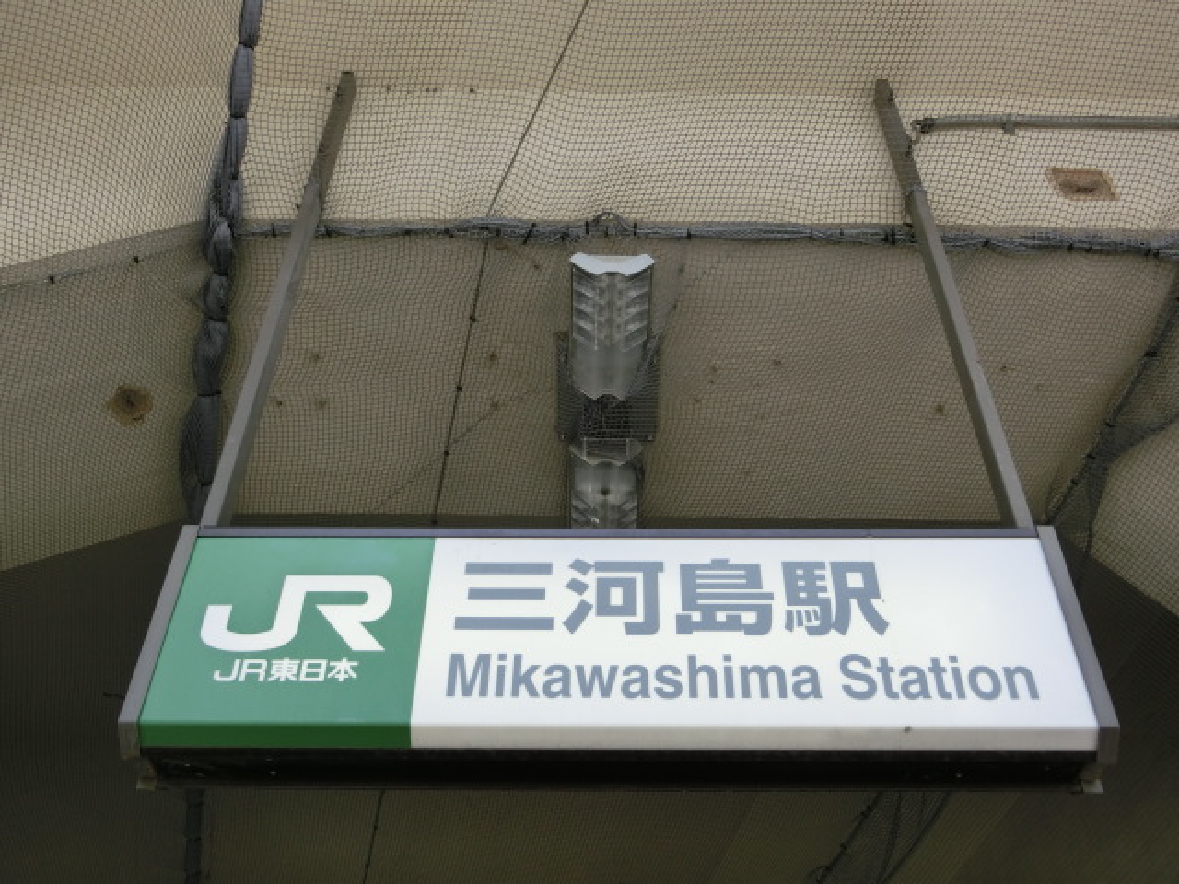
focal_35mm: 39
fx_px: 1328
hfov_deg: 47.9
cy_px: 442
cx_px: 590
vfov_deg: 36.8
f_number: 4.1
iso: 80
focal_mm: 6.9
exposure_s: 1/200
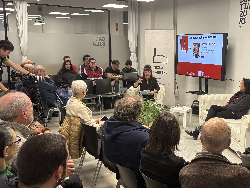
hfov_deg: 45.0
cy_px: 91
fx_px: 296
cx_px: 168
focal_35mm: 41
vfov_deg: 35.1
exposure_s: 1/100
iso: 100
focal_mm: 5.96
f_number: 1.6
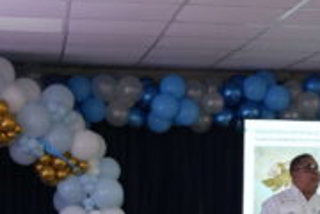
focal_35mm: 120
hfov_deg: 17.0
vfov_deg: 11.0
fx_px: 1067
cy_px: 307
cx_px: 220
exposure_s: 1/160
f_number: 4
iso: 2000
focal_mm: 24
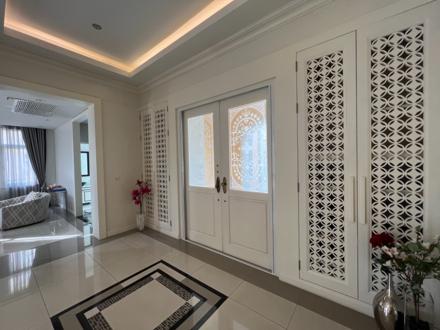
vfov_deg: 89.9
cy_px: 165
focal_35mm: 13
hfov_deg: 106.2
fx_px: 165
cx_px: 220
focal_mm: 1.57
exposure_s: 1/100
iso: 40
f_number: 1.8
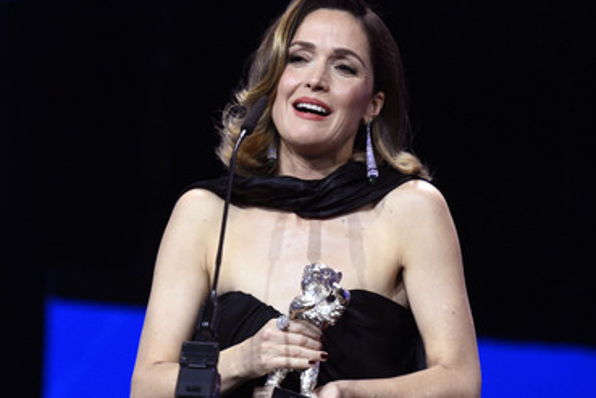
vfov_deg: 3.9
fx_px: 5860
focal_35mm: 354
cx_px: 295
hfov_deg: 5.8
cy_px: 207
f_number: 5.6
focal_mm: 290
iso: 10000
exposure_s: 1/200
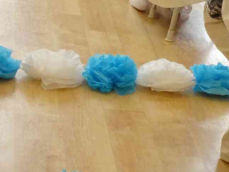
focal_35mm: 124
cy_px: -50
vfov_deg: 11.7
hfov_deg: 14.5
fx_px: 821
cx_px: 375
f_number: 4
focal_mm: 5.6
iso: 200
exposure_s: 1/125
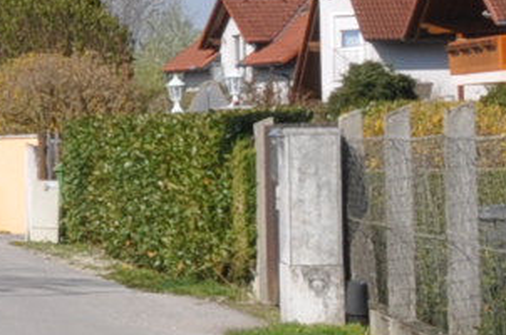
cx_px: -1111
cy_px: 57
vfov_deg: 5.3
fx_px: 3591
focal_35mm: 256
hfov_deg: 7.1
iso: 200
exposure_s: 1/60
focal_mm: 24
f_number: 22
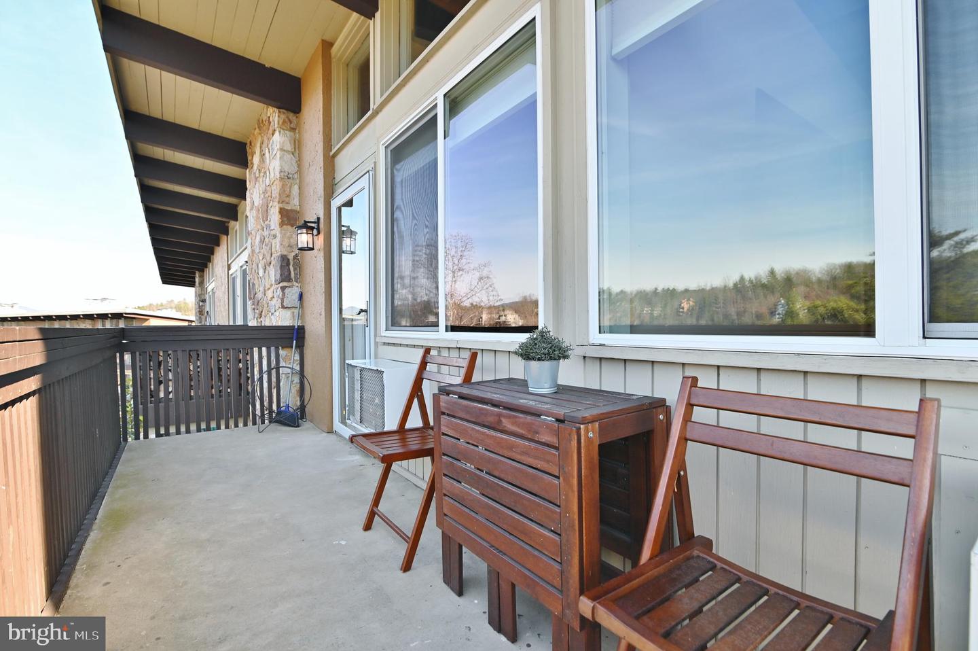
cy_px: 326
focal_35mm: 16
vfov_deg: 73.7
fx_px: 434
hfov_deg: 96.8
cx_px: 489
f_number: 5.6
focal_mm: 16
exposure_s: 1/250
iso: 200
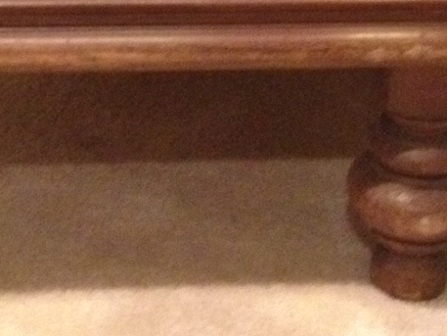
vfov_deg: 11.4
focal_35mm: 125
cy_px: -158
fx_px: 1615
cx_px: 193
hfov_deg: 15.8
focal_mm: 4.28
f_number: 2.4
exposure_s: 1/15
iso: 640
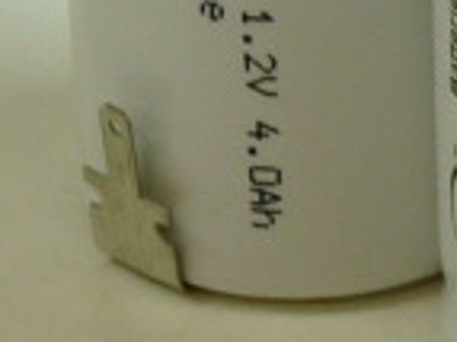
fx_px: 6807
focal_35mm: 516
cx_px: 636
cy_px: -35
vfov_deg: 2.9
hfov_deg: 3.8
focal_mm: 11.5
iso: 100
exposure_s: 1/50
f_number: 3.4
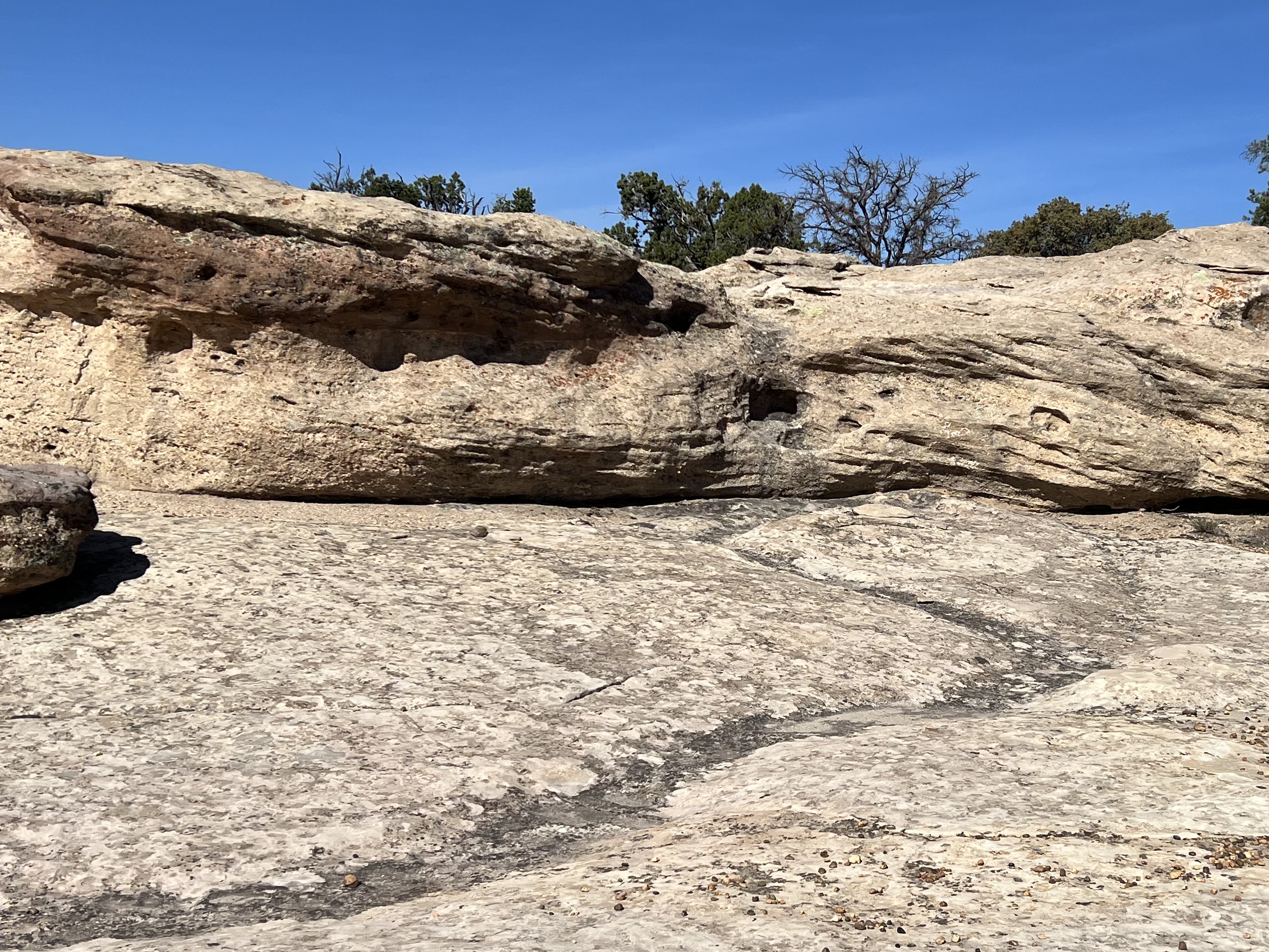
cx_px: 777
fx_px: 1723
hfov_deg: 40.2
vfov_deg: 30.9
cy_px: 527
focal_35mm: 47
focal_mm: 5.7
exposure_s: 1/9434
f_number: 1.5
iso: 50
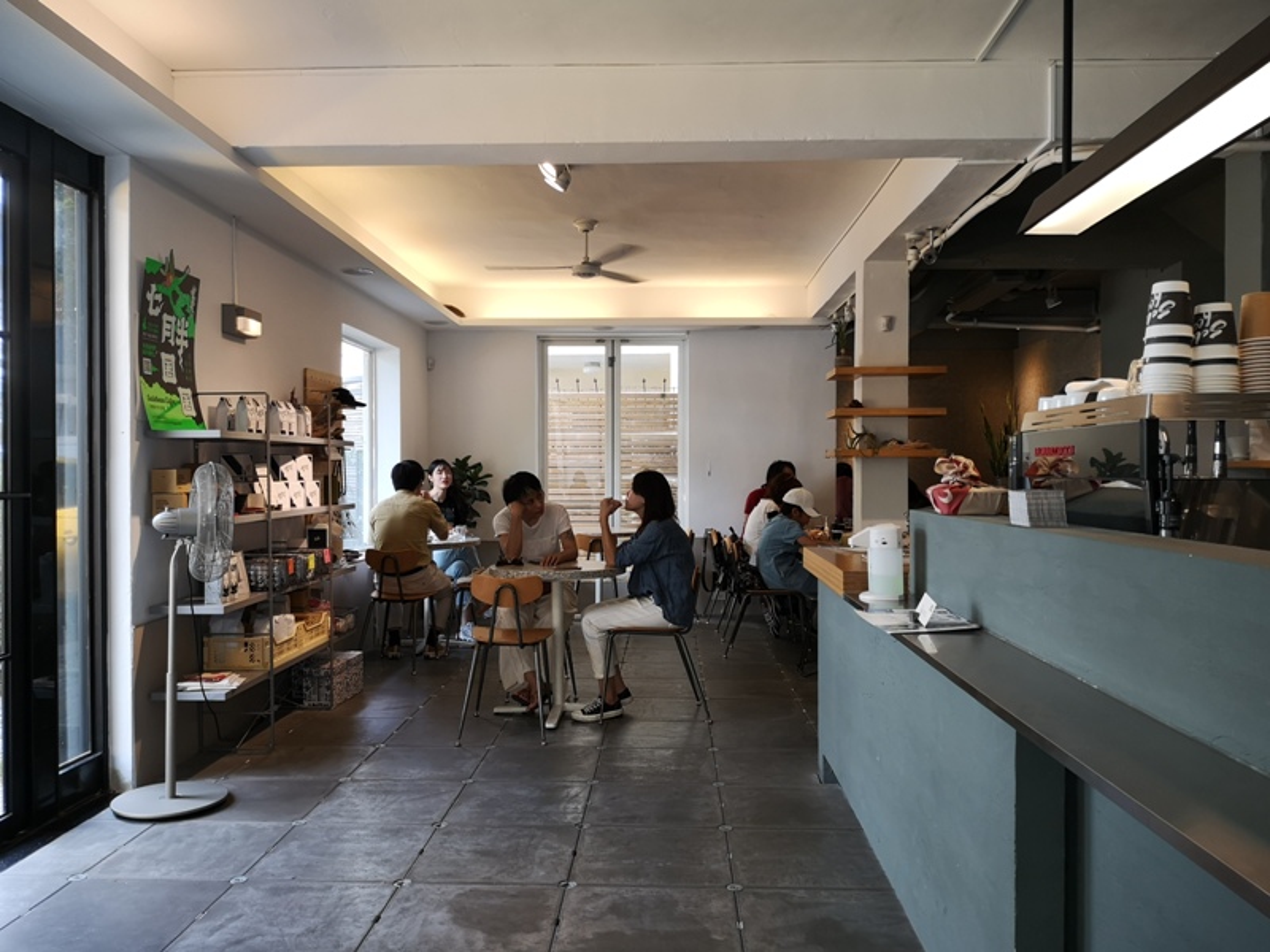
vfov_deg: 51.4
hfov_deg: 65.3
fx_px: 991
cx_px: 635
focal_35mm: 27
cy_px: 476
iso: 100
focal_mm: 3.95
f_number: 1.8
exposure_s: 1/120
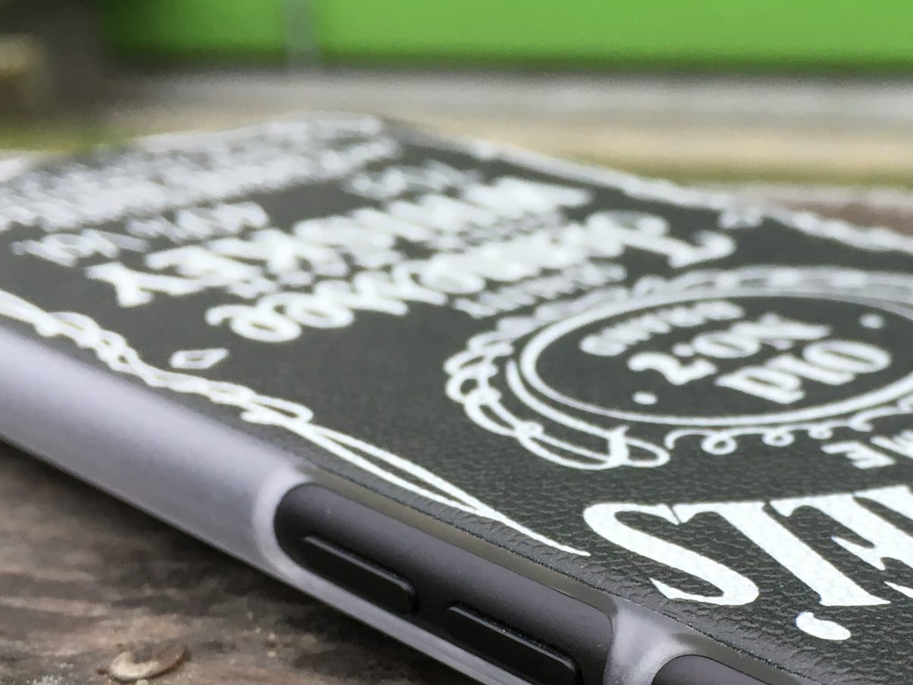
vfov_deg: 22.9
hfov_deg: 30.7
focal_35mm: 62
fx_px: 1635
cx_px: 670
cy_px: 640
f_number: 2.2
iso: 25
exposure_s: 1/33
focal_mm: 4.15
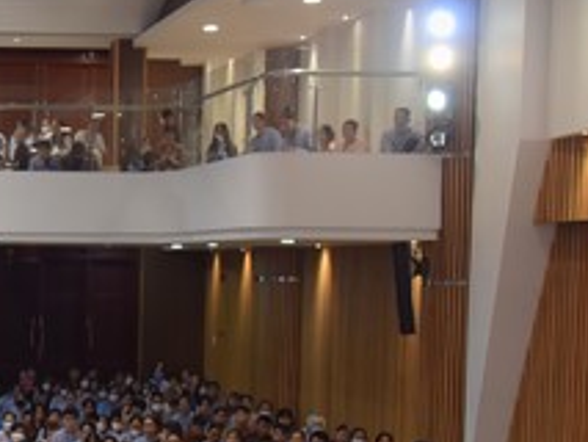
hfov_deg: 20.0
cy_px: 338
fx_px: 1547
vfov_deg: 16.2
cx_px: -149
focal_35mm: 91
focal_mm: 31
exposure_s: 1/160
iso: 800
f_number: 4.5
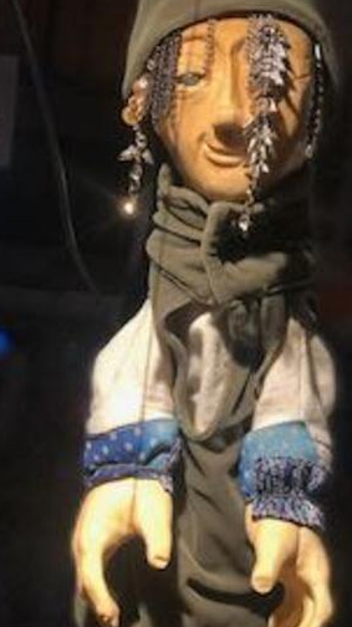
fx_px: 1230
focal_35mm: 74
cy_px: 347
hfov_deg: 16.3
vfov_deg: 28.6
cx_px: 226
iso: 100
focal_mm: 6.6
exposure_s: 1/30
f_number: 2.8
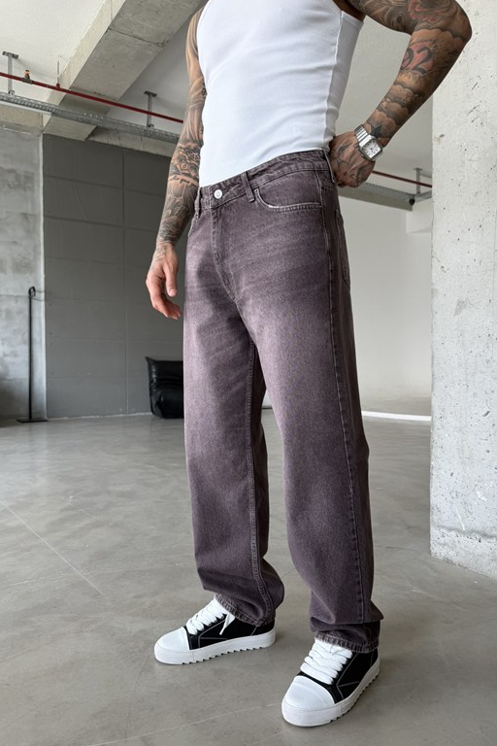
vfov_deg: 69.4
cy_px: 382
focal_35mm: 26
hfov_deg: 49.5
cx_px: 262
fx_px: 538
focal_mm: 6.76
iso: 64
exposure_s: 1/145
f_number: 1.78
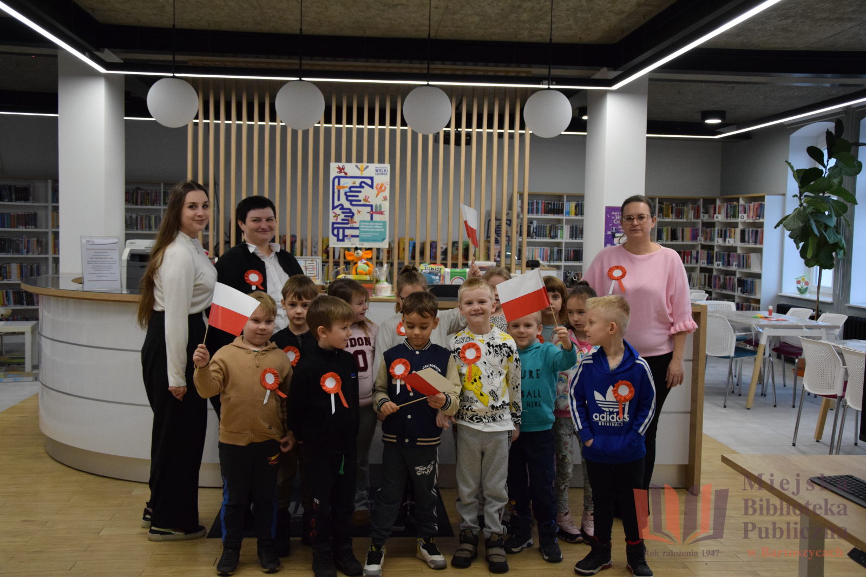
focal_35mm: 39
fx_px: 938
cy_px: 288
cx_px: 433
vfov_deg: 34.2
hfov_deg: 49.6
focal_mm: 26
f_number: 4
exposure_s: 1/500
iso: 2200
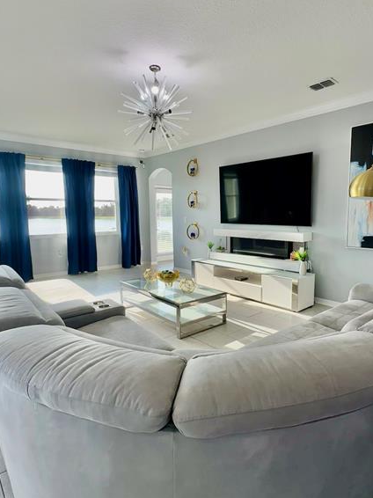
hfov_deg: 68.4
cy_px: 246
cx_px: 208
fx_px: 273
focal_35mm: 19
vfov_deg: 84.7
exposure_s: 1/120
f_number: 2.2
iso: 40
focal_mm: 2.22
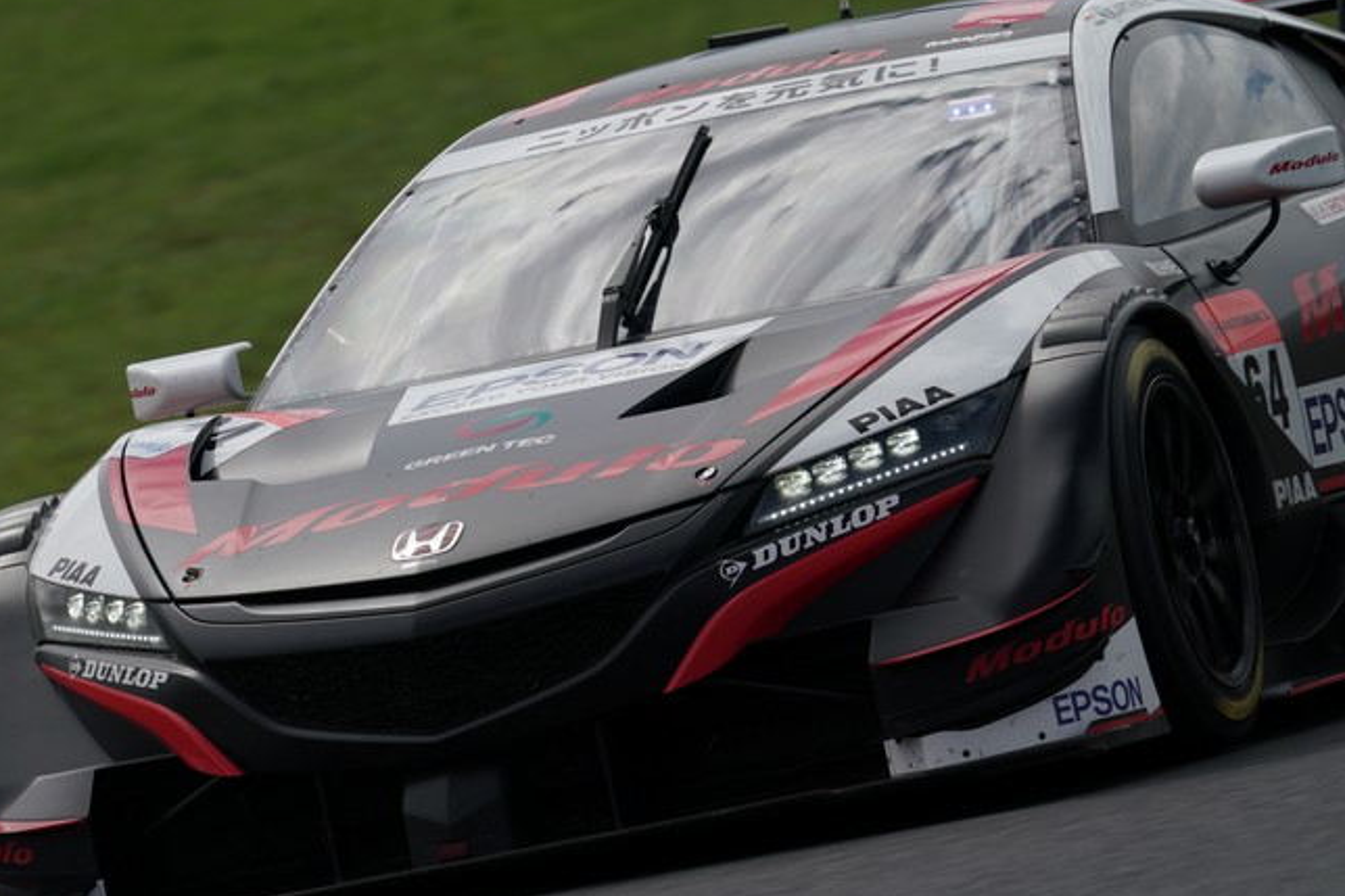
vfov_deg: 1.5
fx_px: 35071
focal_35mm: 939
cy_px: 453
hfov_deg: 2.2
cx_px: 595
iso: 200
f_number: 11
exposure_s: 1/500
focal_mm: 840
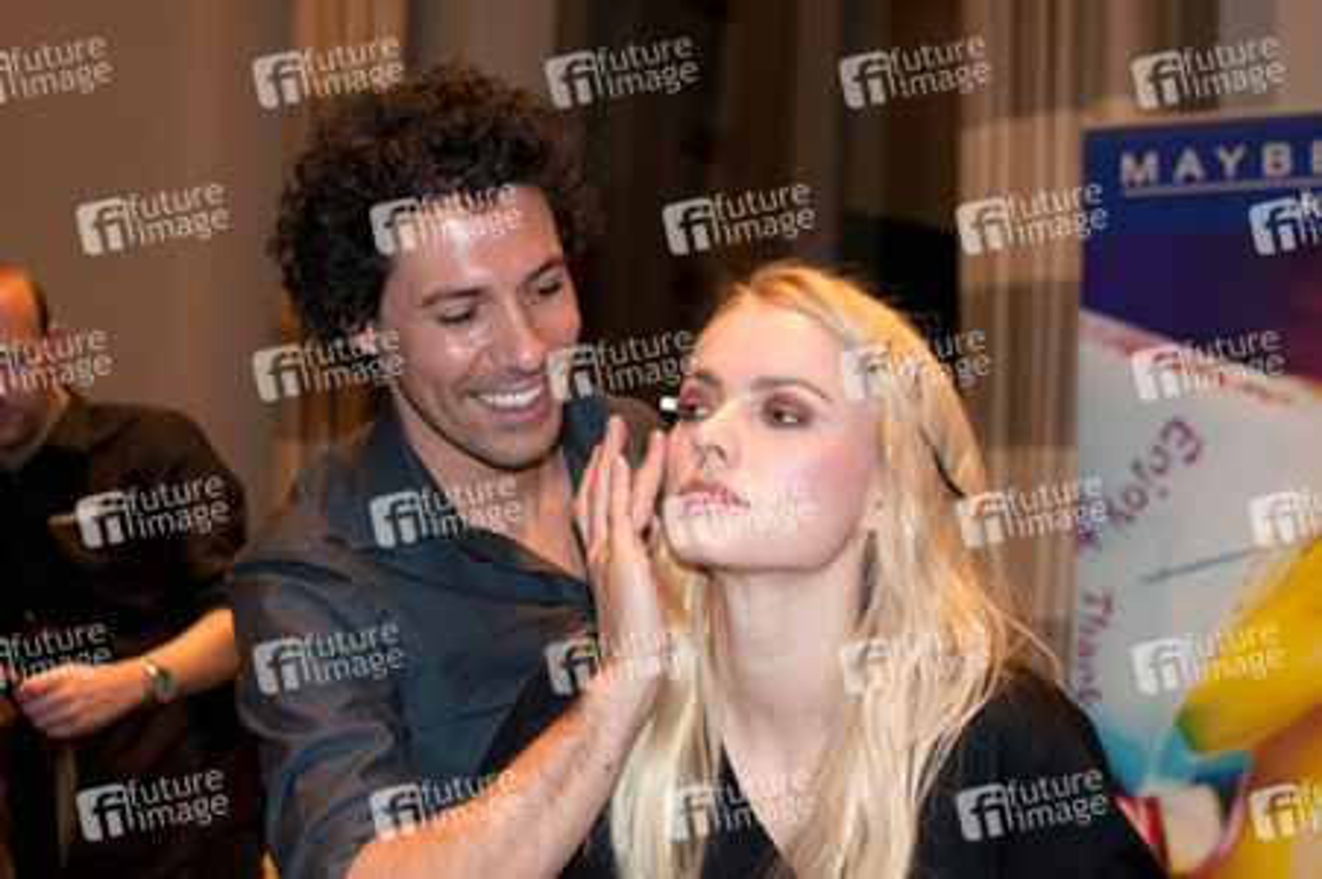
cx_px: 661
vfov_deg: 25.7
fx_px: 1926
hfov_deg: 37.9
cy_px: 440
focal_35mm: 52
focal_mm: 35
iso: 320
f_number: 2.8
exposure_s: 1/100
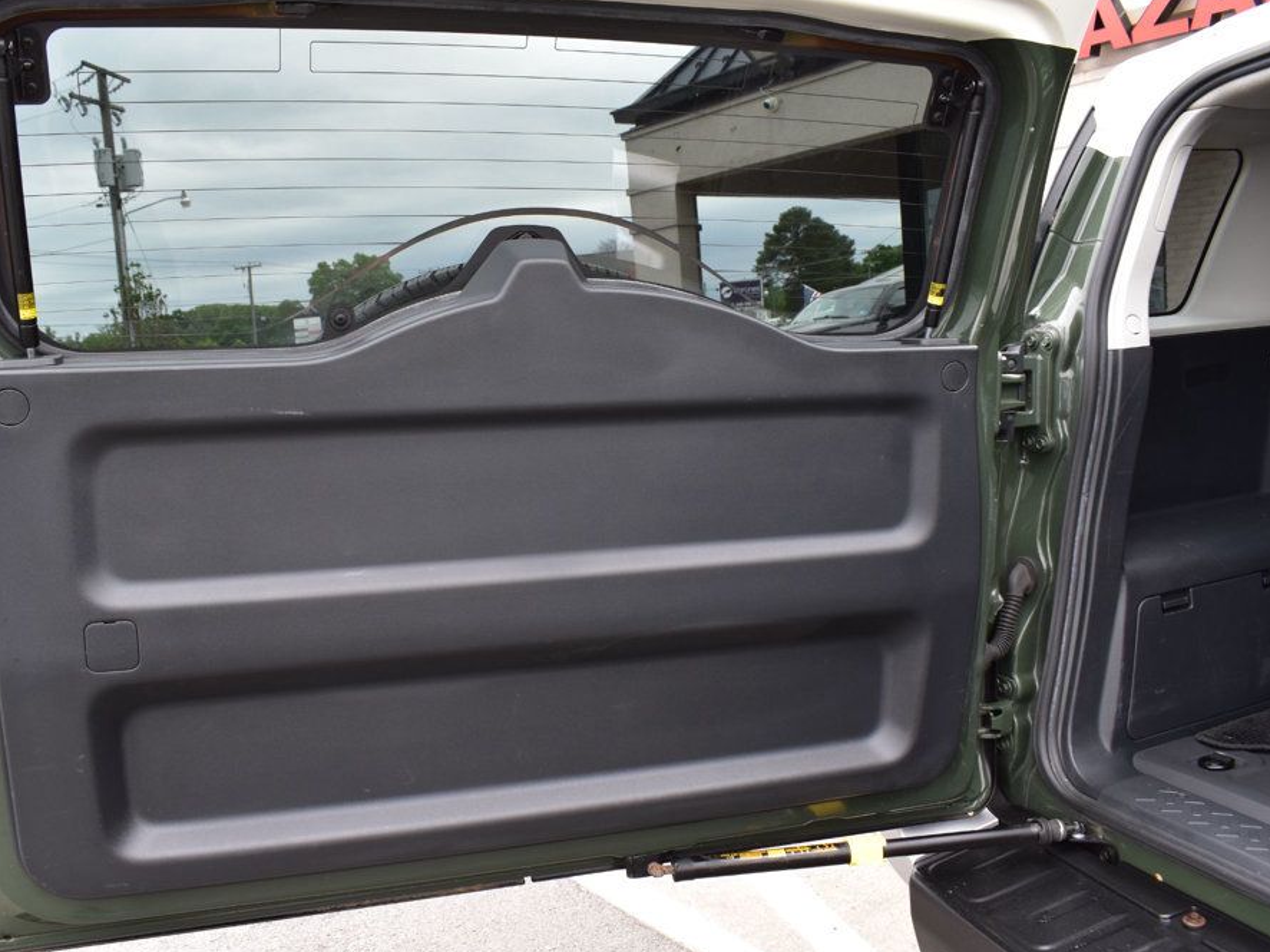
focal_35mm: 30
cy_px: 483
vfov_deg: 46.8
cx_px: 549
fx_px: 1100
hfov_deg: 59.8
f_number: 8
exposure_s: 1/80
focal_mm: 18
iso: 400
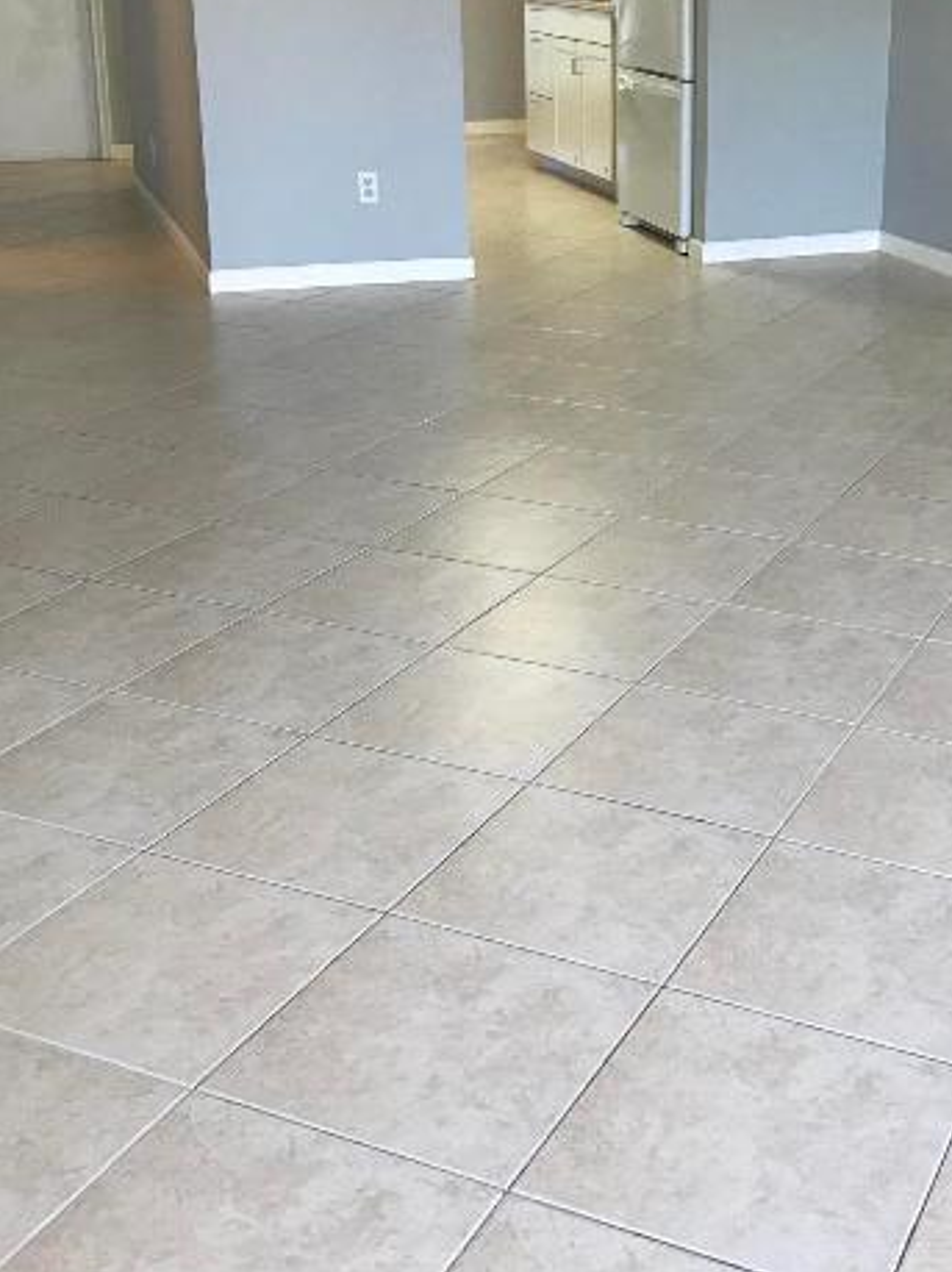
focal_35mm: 47
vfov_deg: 40.1
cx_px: 663
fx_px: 1725
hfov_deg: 30.5
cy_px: 455
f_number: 1.8
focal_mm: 3.99
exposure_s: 1/30
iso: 25
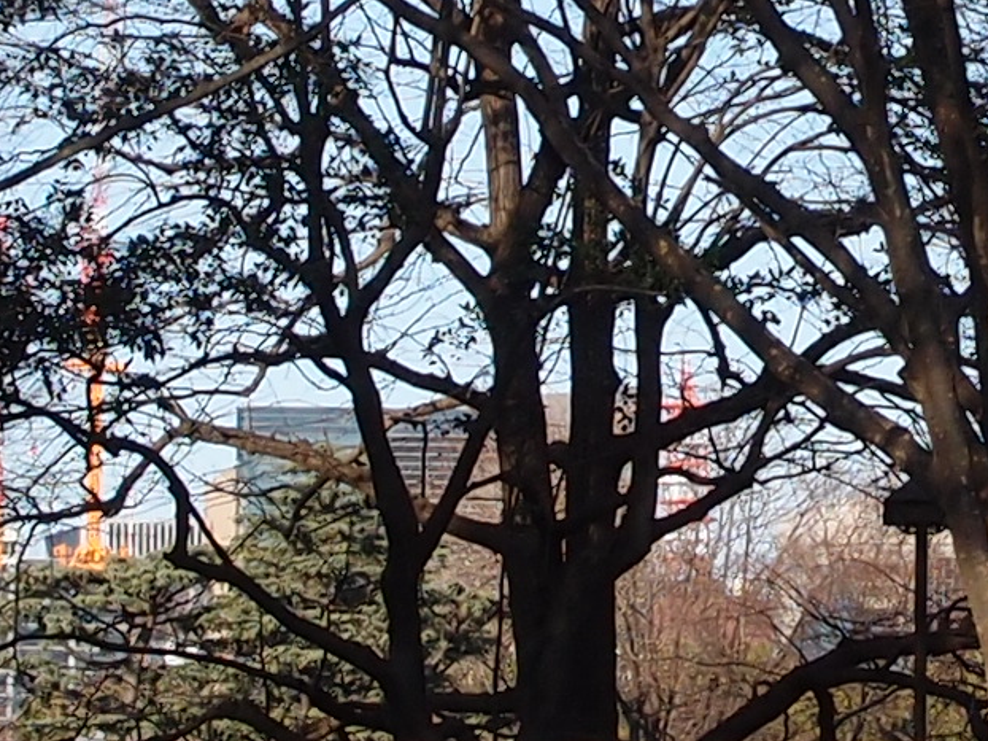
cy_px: -134
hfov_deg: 7.3
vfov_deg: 5.5
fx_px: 7703
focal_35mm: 270
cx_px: 1163
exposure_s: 1/640
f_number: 3.5
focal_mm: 9.87
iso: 100
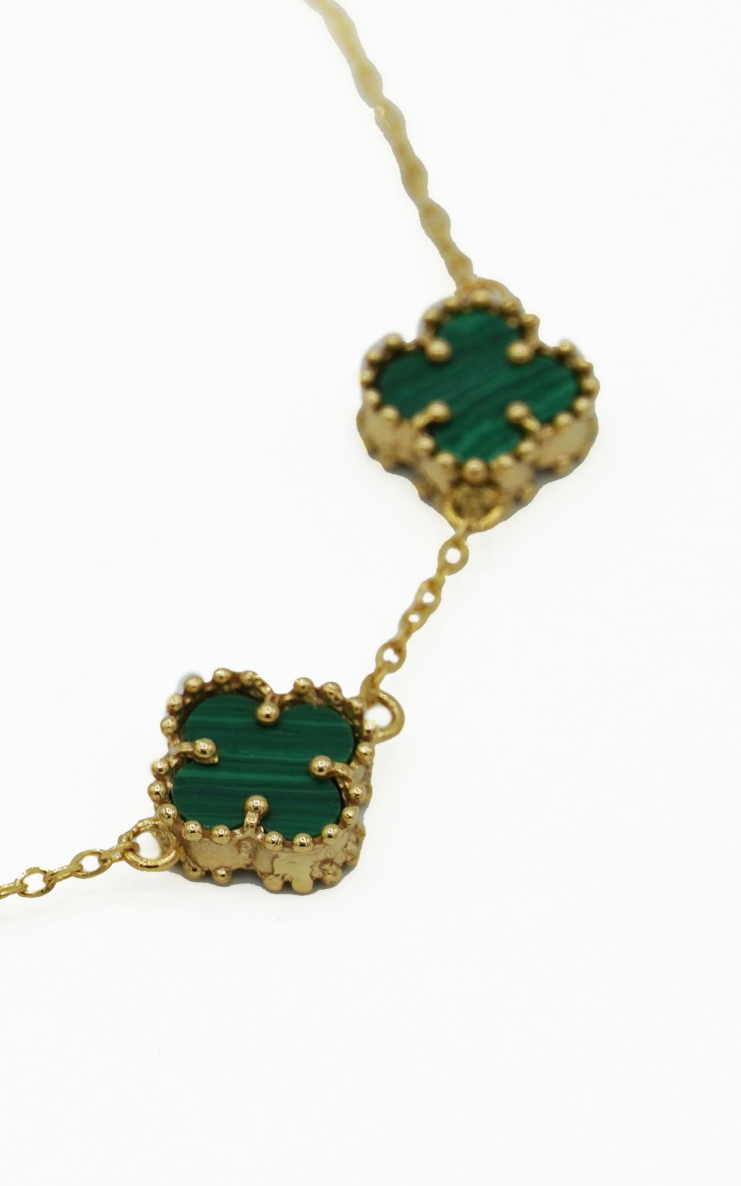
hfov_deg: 3.8
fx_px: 11091
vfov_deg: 6.1
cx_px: -73
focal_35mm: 343
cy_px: 372
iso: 100
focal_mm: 93
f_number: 8
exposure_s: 1/320
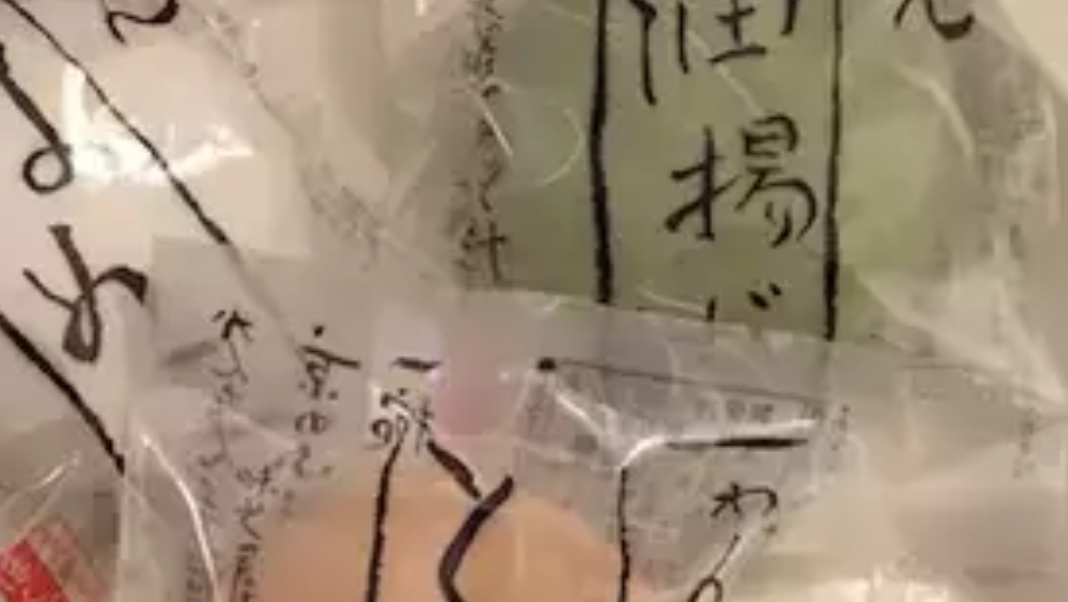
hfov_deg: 30.3
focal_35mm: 69
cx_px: 342
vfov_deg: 17.4
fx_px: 1955
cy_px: 485
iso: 200
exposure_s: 1/33
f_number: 2.2
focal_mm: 4.15
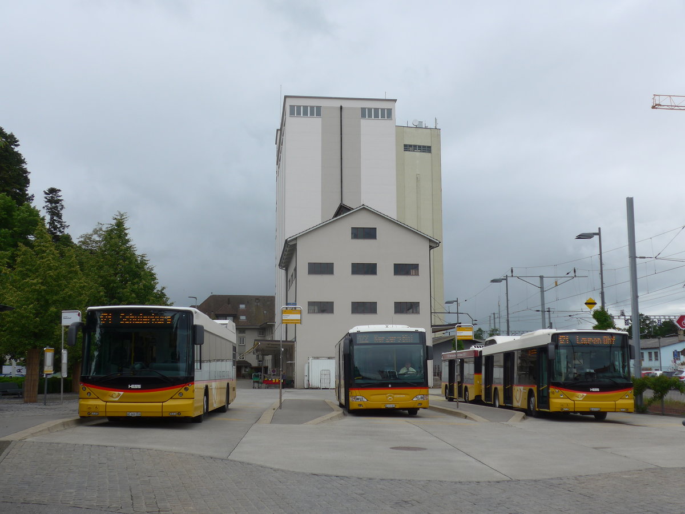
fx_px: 811
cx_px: 342
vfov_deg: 35.1
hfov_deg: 45.8
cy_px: 257
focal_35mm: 41
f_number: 2.8
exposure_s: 1/2000
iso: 80
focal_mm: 8.4
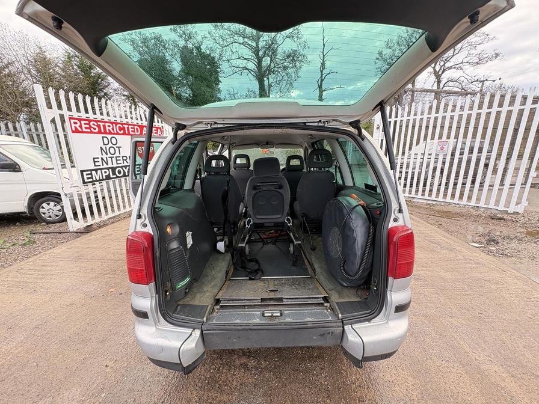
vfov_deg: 85.7
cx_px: 270
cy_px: 202
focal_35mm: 14
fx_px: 218
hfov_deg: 102.1
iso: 200
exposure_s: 1/99
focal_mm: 2.22
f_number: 2.2
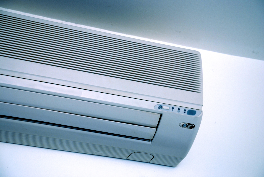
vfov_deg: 13.1
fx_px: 771
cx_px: 132
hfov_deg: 19.4
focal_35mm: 105
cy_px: 88
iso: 100
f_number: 5.6
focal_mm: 70
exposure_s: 1/10
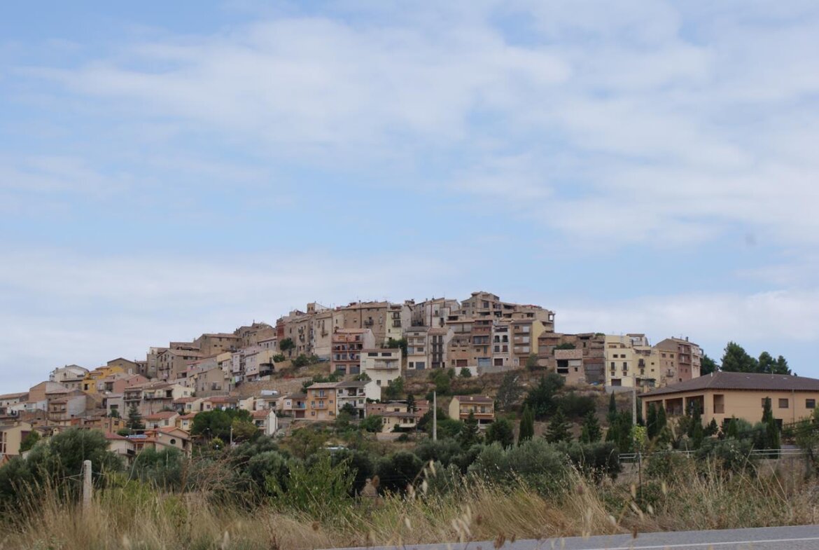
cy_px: 275
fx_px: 1709
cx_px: 410
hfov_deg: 26.9
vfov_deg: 18.3
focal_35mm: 75
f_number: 11
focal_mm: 50
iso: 100
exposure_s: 1/160
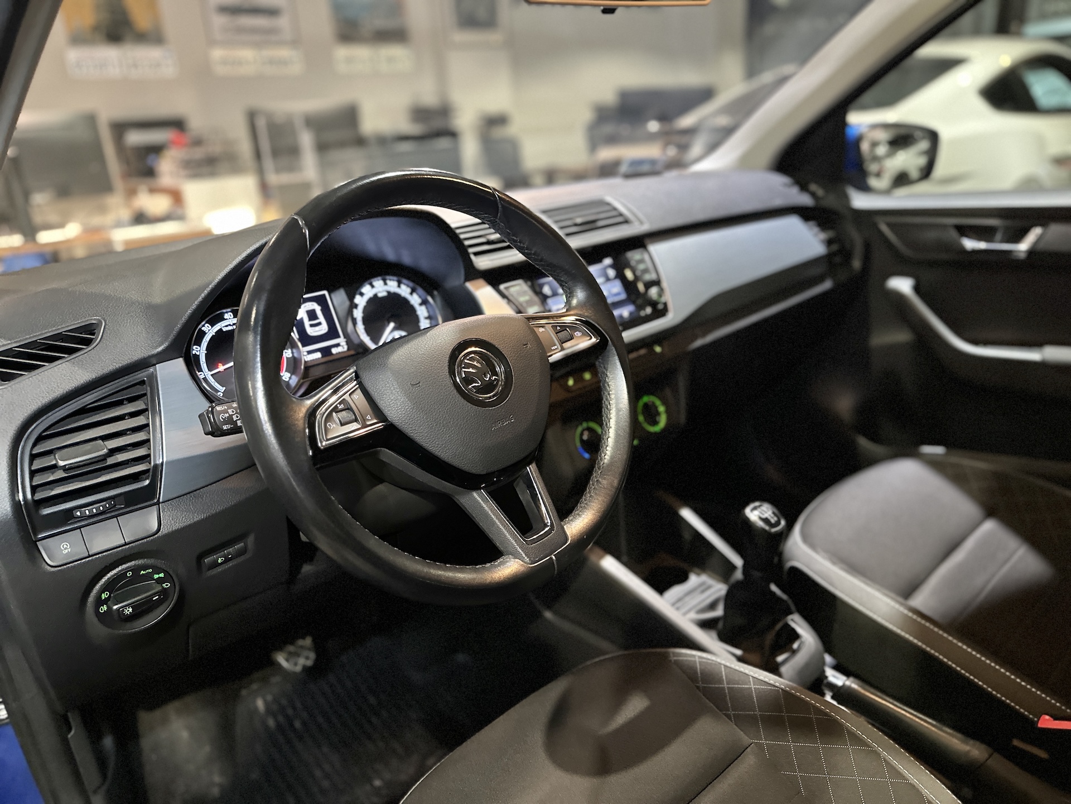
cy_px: 402
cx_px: 536
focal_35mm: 24
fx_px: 743
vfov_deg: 56.8
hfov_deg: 71.6
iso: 800
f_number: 1.78
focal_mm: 6.86
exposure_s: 1/35
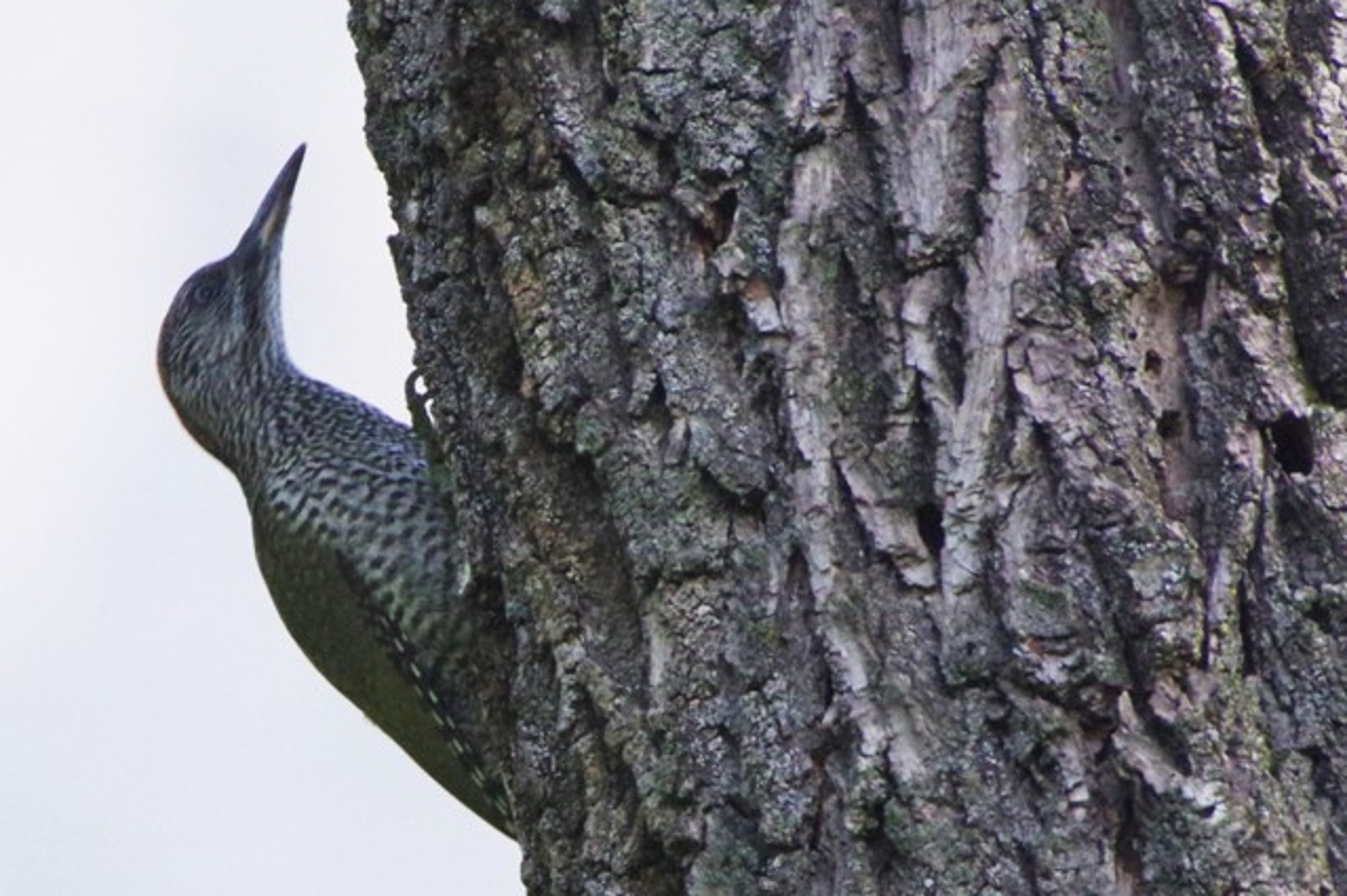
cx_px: 767
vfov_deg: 0.9
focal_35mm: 1514
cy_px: 505
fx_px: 56604
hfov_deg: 1.4
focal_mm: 630
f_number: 11
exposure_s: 1/750
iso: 3200
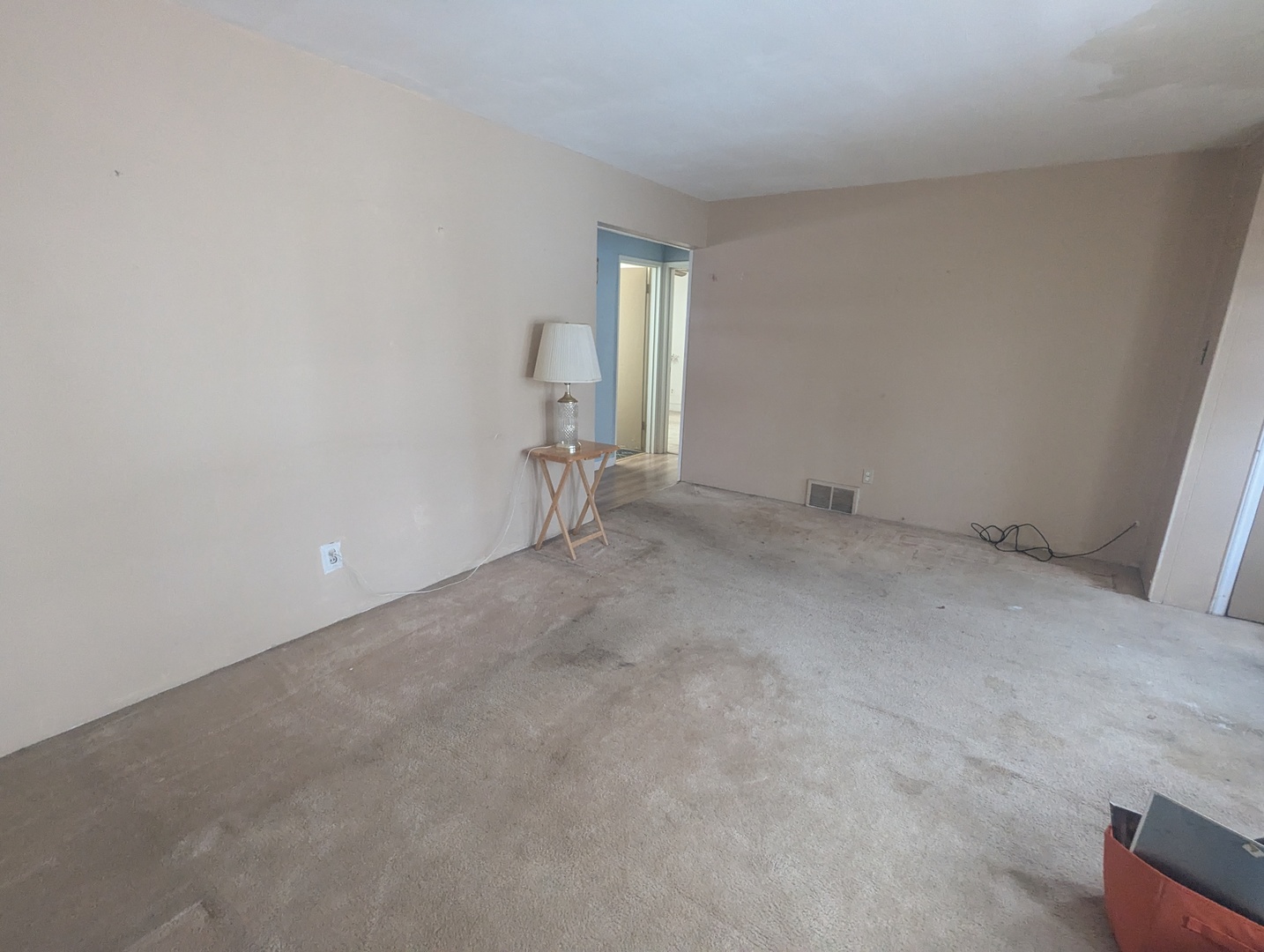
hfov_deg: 94.4
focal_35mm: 16
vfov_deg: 78.3
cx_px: 632
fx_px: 585
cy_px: 476
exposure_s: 1/59
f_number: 2.2
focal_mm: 2.35
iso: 729
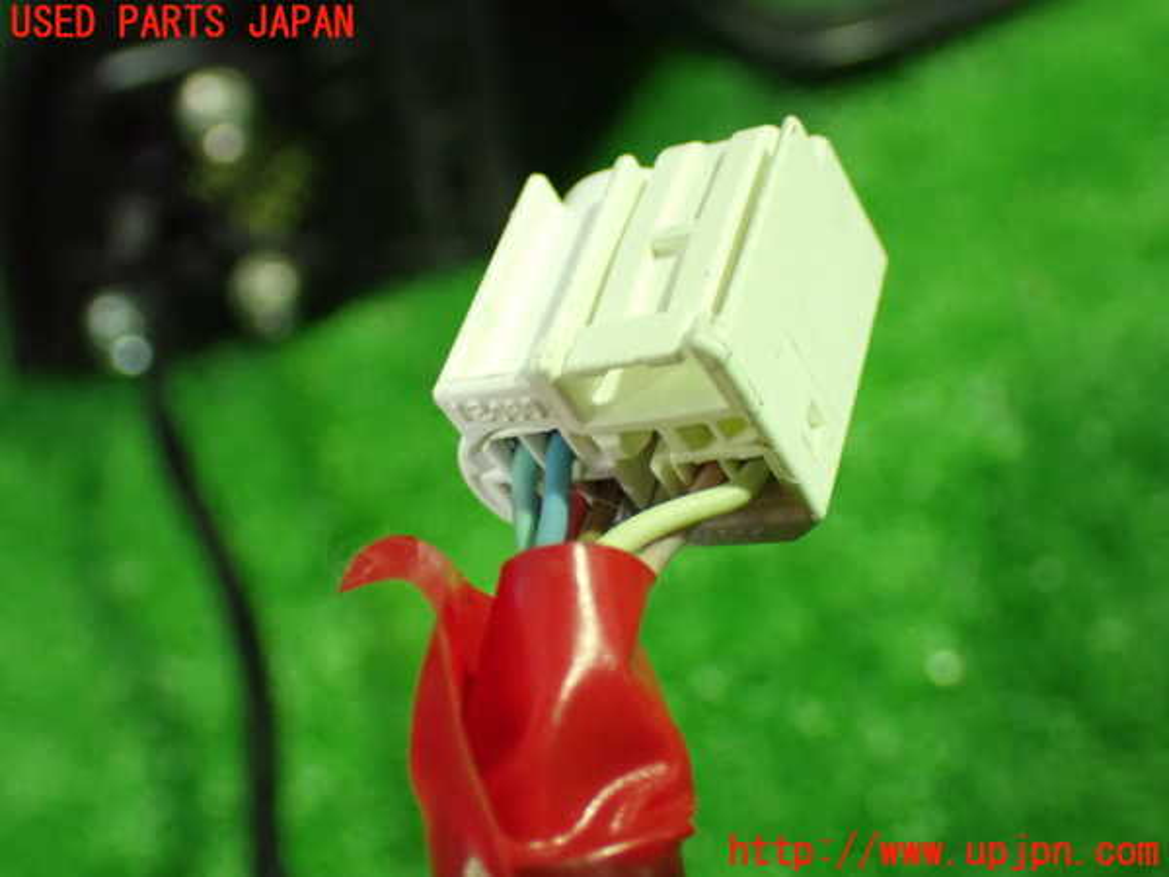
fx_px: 1486
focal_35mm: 44
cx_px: 584
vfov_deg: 32.9
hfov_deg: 42.9
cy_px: 438
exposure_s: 1/40
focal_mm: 7.84
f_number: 2.9
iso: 1250
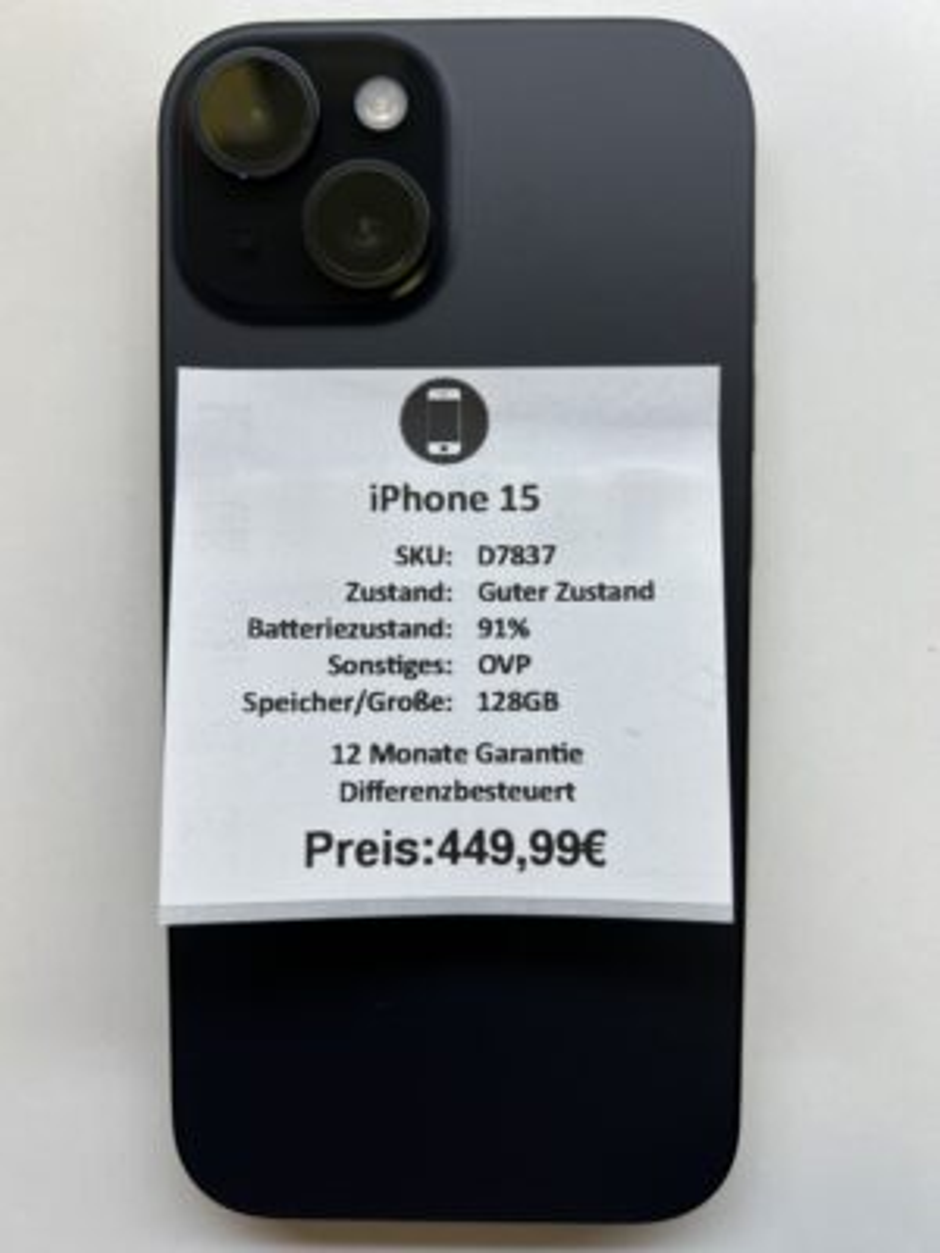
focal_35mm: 26
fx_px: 941
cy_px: 626
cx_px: 470
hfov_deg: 53.1
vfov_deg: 67.3
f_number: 1.5
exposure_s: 1/284
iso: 40
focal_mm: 5.7
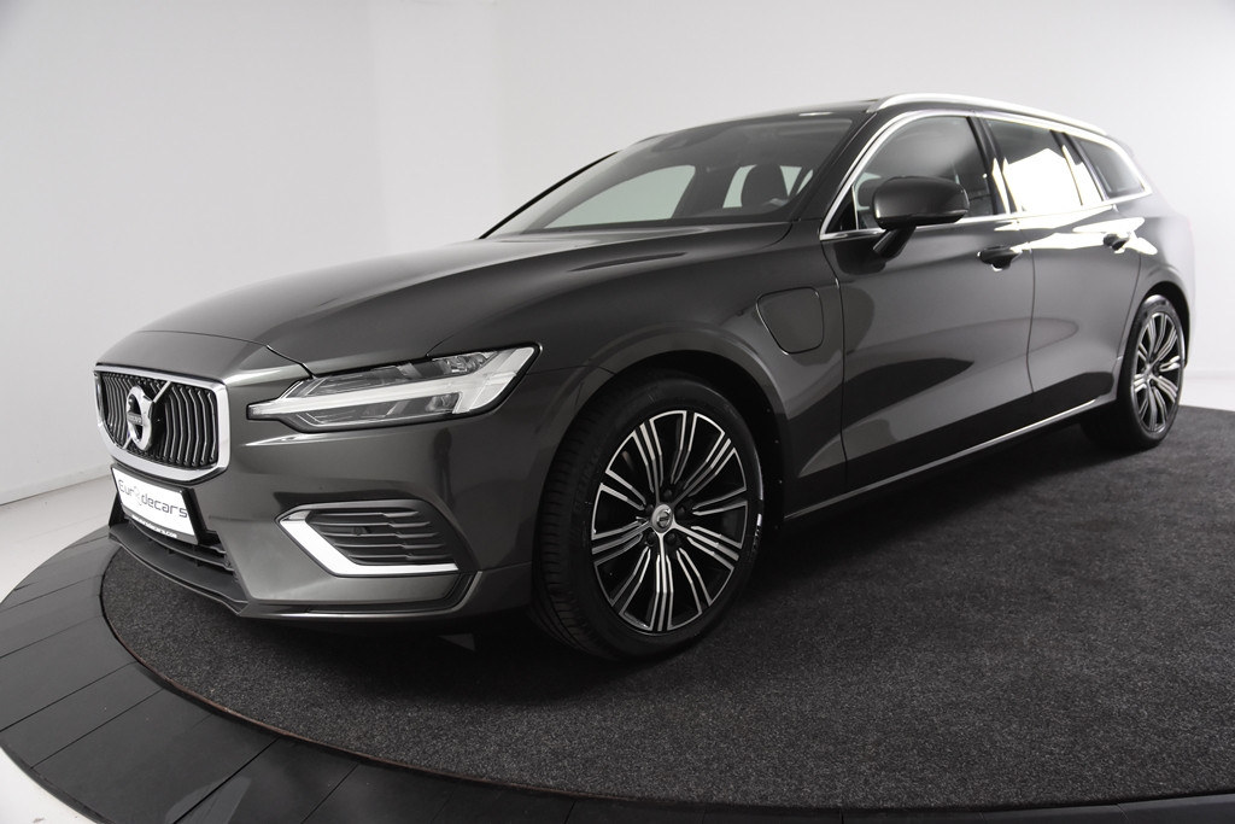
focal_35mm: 30
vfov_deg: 43.6
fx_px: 1029
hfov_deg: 61.9
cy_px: 412
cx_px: 618
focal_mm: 20
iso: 1600
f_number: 4
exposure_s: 1/60
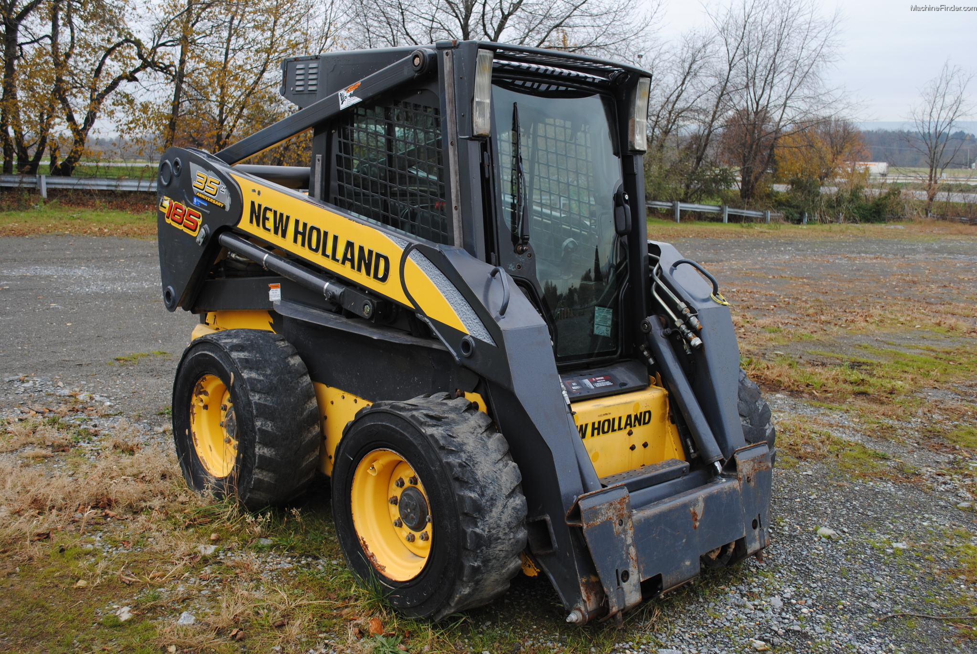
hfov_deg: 53.1
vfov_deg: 37.0
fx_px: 978
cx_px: 488
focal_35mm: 36
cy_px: 327
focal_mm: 24
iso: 100
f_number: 5.6
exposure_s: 1/125
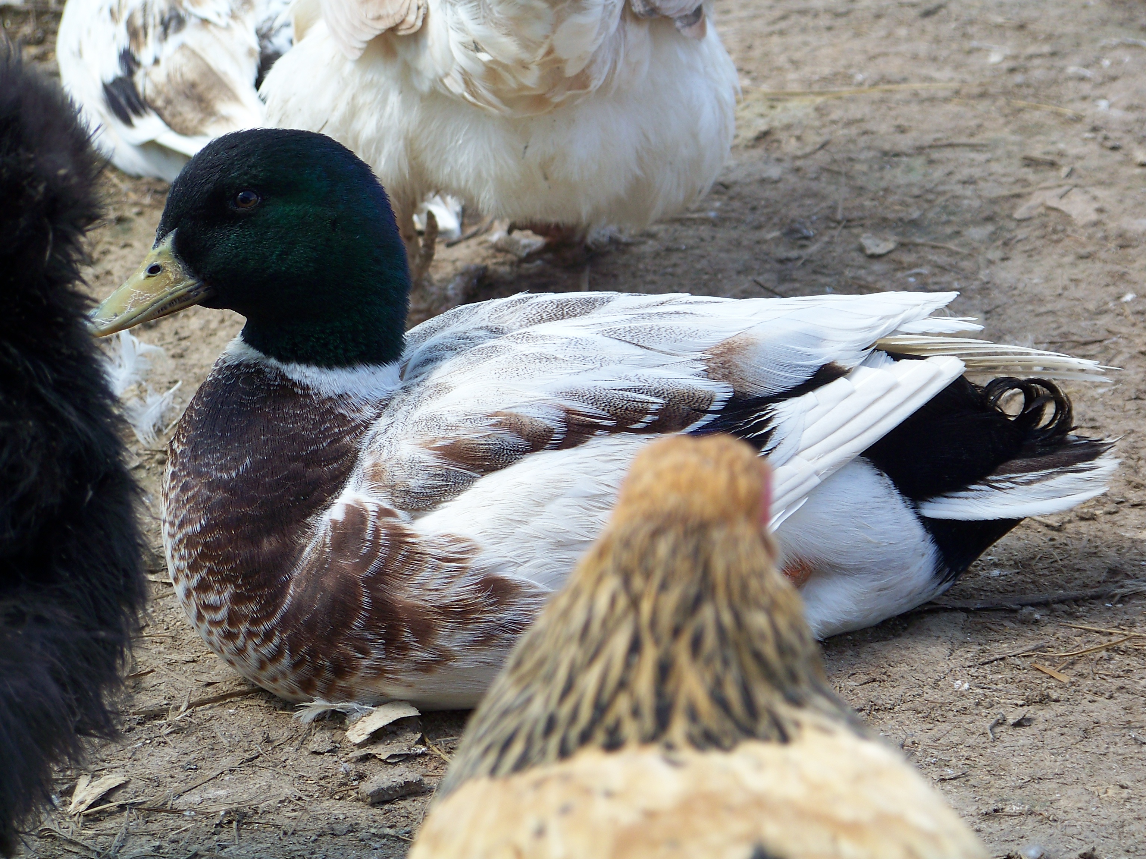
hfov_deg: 10.1
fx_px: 6489
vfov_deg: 7.6
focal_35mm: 196
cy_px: 430
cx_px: 573
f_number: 3.6
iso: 64
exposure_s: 1/125
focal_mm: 31.6
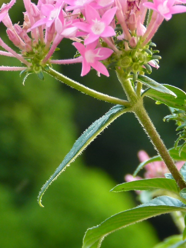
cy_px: 92
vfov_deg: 6.3
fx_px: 2242
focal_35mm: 313
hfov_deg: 4.8
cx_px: 56
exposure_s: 1/30
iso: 100
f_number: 3.6
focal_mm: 22.2
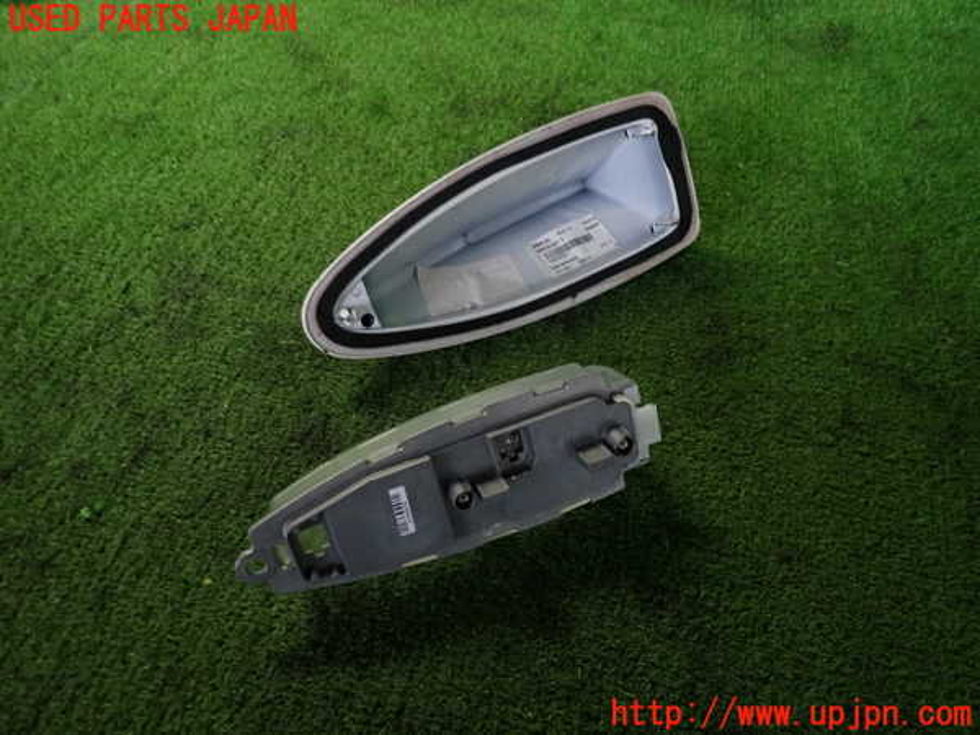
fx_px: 708
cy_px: 368
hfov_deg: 69.4
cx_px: 490
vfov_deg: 54.9
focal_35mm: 25
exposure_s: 1/30
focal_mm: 4.5
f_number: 2
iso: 200
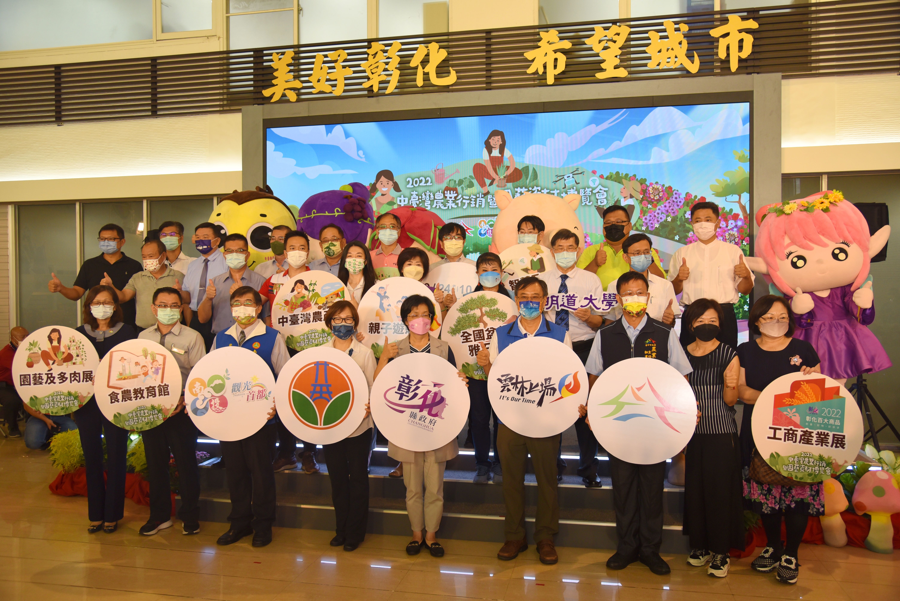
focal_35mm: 28
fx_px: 700
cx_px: 450
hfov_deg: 65.5
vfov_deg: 46.4
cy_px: 300
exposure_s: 1/250
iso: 500
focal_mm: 28
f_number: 4
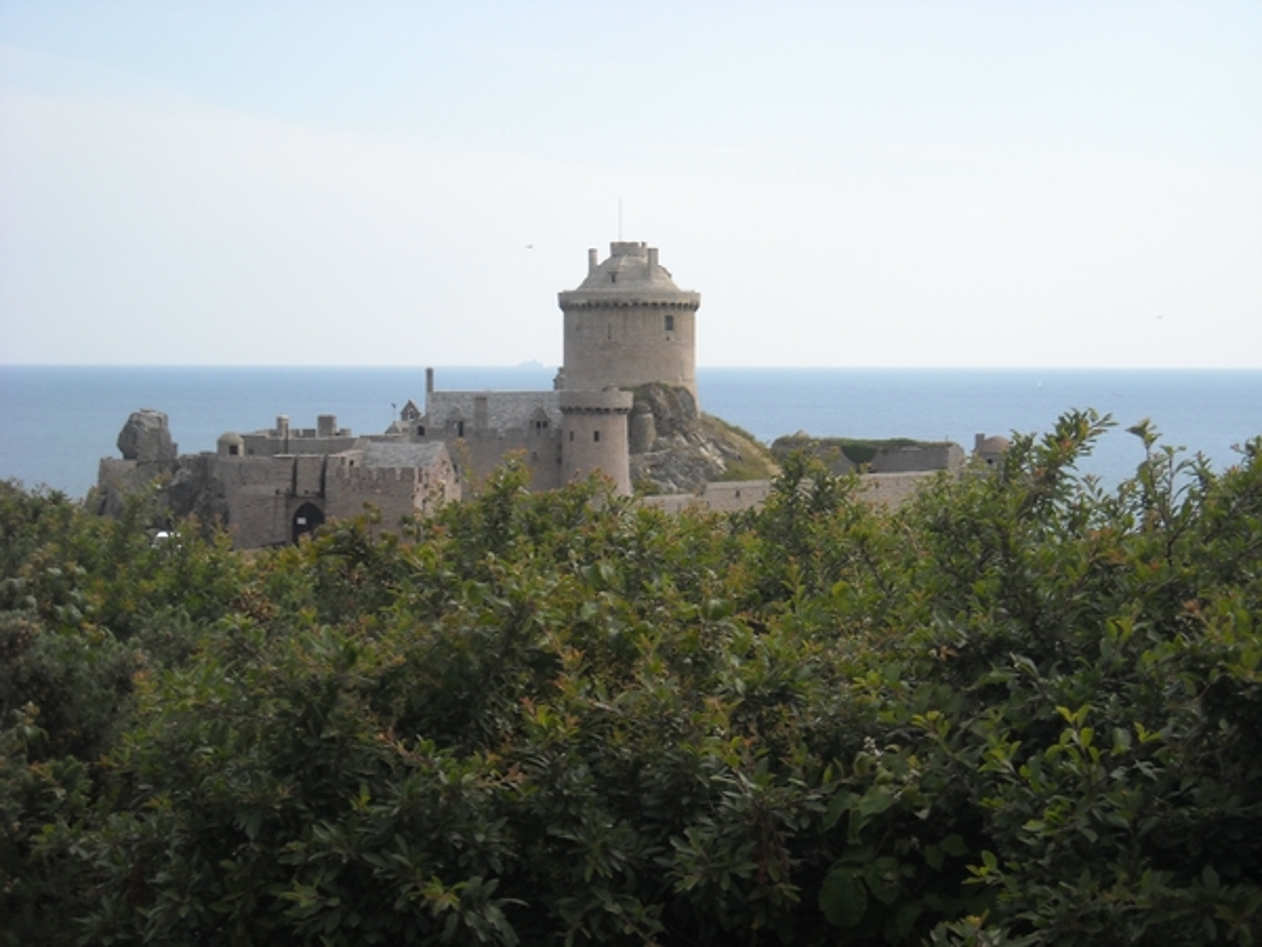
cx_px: 631
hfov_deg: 25.7
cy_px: 474
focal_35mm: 76
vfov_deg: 19.4
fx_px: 2771
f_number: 7.7
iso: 64
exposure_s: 1/141
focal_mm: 12.3
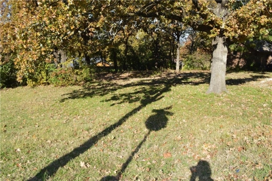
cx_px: 136
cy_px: 90
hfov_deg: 67.4
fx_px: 204
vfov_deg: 47.8
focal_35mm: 27
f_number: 7.1
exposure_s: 1/200
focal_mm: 18
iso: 100
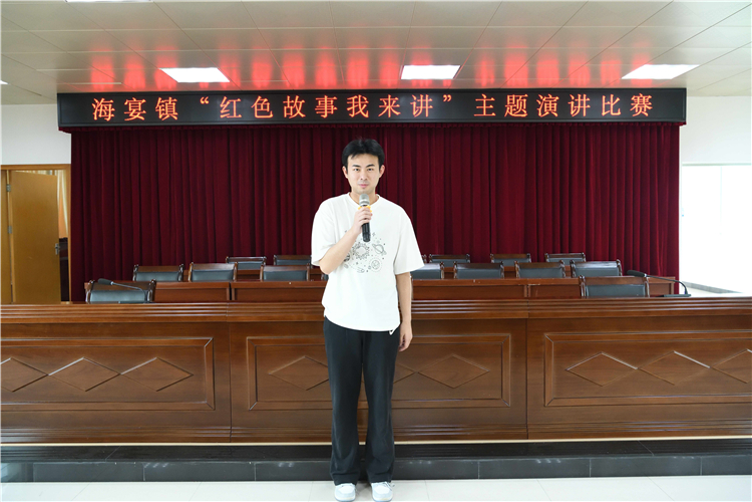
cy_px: 251
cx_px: 376
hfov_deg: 61.9
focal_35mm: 30
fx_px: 627
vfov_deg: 43.6
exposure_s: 1/100
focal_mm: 30
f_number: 6.3
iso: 5000
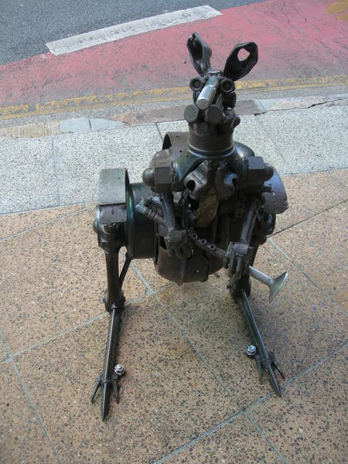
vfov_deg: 49.0
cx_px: 174
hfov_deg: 37.7
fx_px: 509
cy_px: 232
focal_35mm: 38
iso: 50
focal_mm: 7.8
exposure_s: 1/57.3
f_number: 2.8
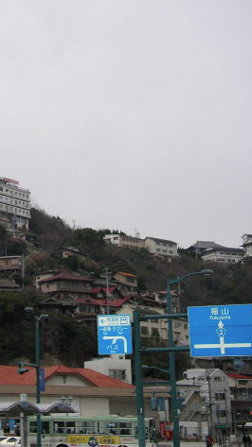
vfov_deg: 25.3
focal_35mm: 84
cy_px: 221
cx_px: 14
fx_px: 998
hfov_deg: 14.2
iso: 64
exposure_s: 1/800
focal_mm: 8.9
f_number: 7.9
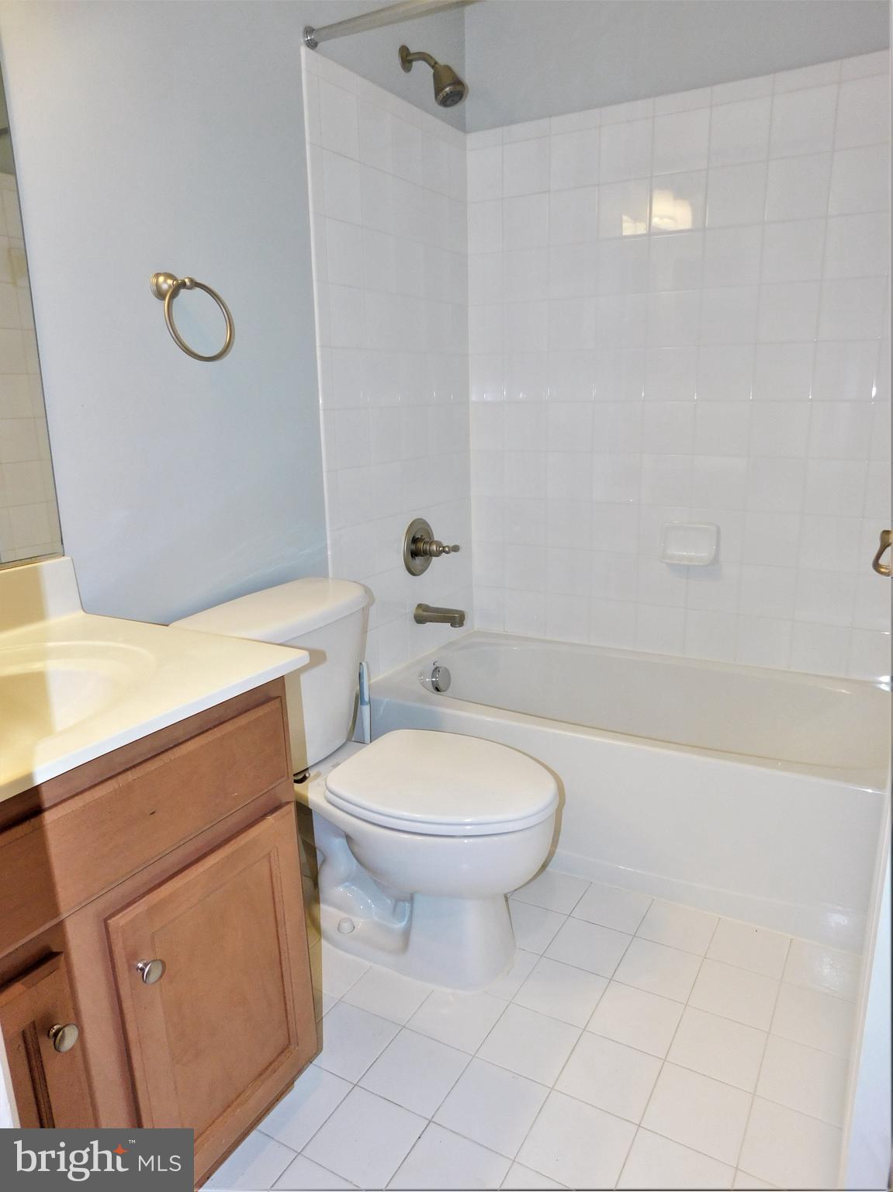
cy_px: 596
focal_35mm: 23
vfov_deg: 73.9
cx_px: 446
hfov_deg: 58.9
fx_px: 792
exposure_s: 1/30
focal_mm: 4
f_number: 3
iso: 200
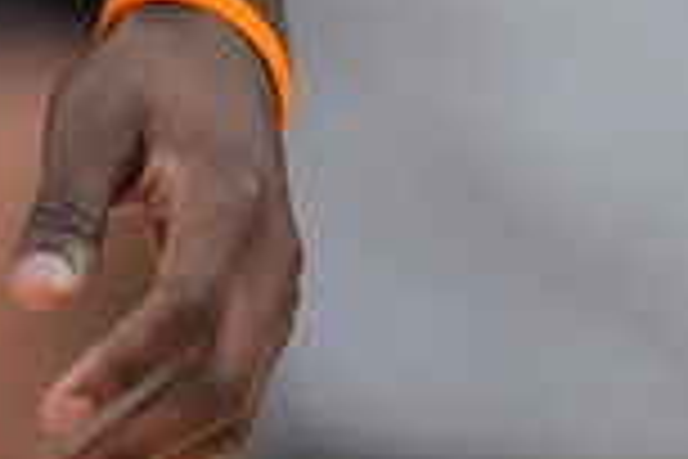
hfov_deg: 0.8
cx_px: -576
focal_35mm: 2671
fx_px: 51042
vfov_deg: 0.5
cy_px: -1071
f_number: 3.2
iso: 5000
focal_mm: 400
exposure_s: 1/2000
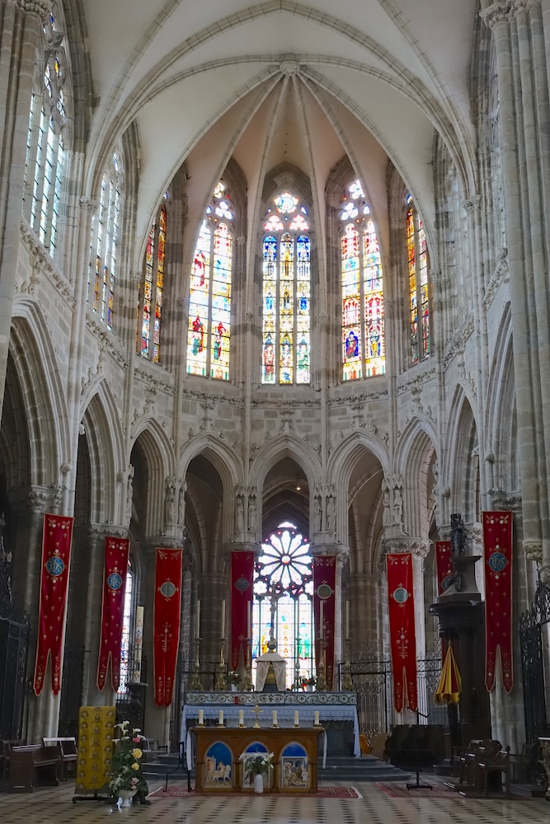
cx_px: 275
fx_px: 1008
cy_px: 412
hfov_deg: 30.5
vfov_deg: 44.5
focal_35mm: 44
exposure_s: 1/50
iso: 640
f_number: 4
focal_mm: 16.09
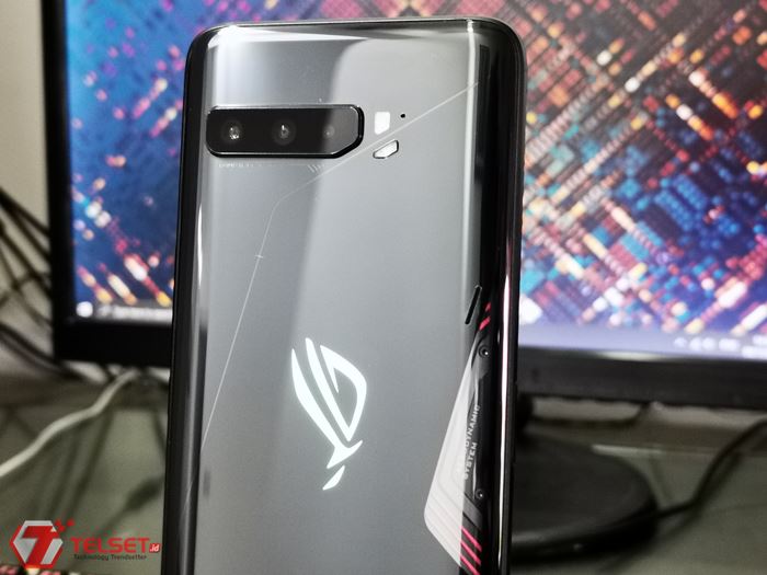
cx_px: 384
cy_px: 288
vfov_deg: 26.6
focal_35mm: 55
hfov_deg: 34.9
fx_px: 1219
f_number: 1.6
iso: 500
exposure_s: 1/25
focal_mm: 5.56
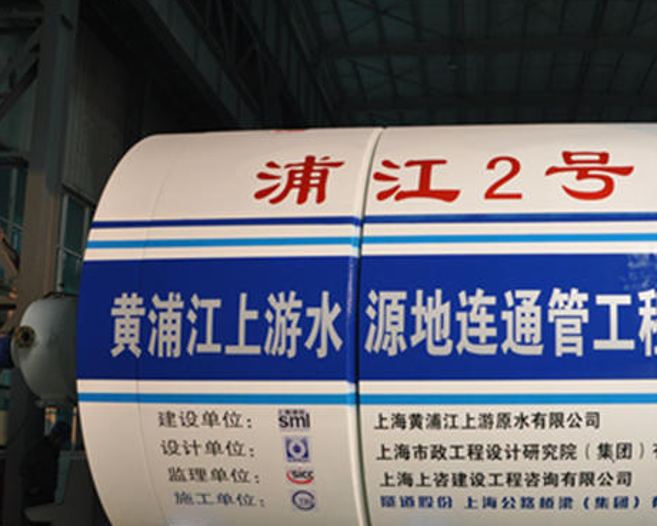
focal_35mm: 44
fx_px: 856
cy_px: 350
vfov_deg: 33.8
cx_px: 464
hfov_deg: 41.2
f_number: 5.6
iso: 400
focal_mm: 18
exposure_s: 1/125
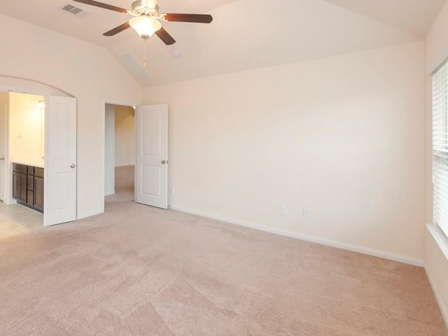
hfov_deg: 87.2
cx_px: 191
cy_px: 136
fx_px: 233
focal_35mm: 18
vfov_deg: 70.9
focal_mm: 7
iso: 500
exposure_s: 1/8
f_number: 4.5
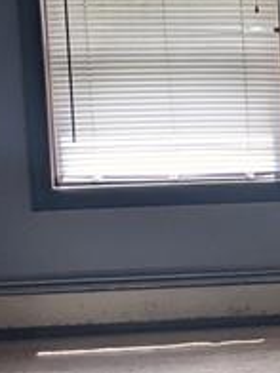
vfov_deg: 14.0
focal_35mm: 141
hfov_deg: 9.6
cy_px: 234
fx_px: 1521
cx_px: 602
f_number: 1.8
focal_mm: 4.44
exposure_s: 1/120
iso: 49
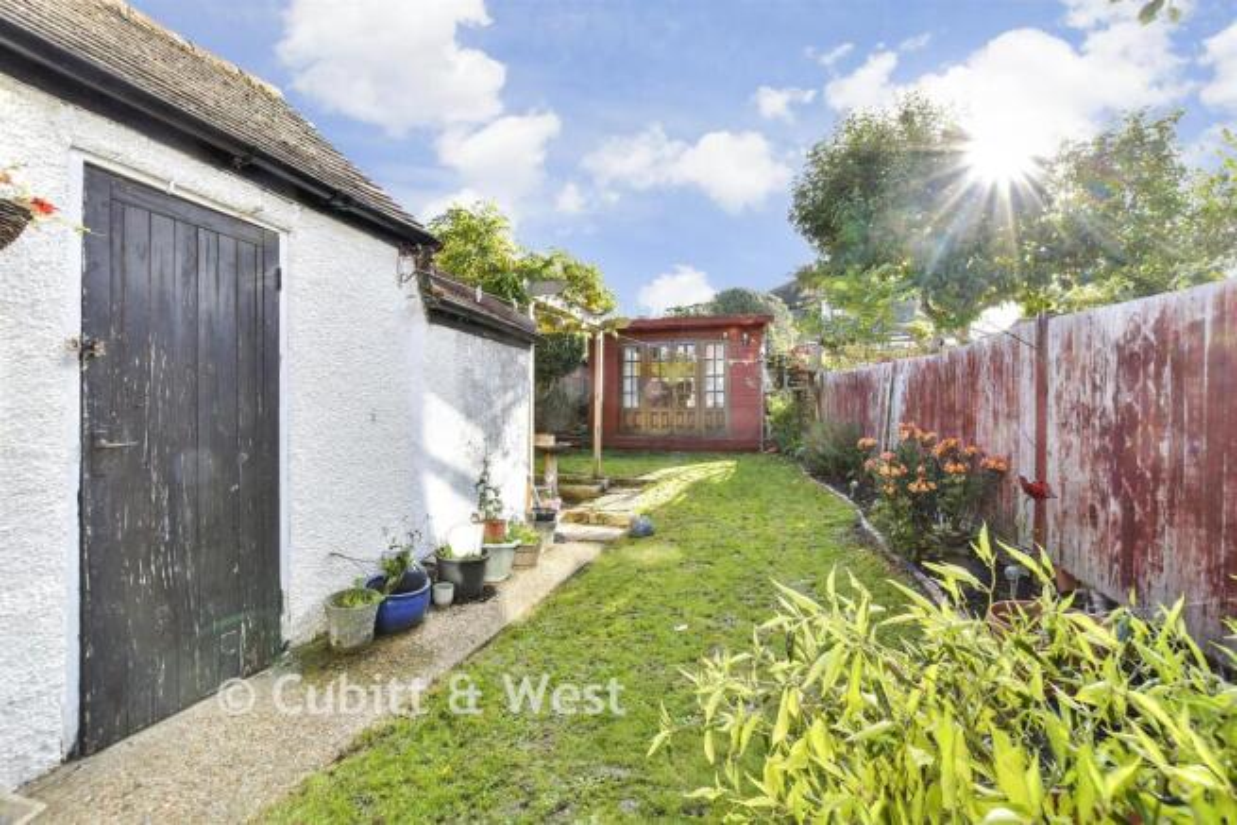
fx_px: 515
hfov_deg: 100.4
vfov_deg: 77.4
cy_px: 412
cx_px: 618
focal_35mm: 15
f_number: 8
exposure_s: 1/60
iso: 160
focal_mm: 10
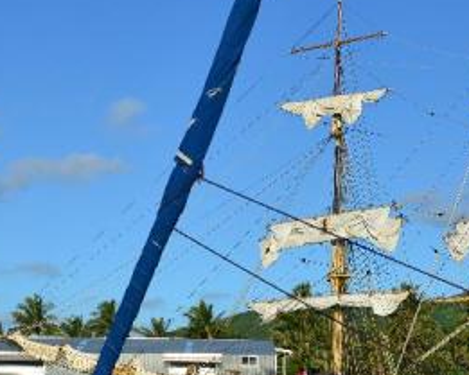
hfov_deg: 20.6
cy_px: 337
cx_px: 349
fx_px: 1277
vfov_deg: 16.5
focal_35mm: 92
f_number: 11
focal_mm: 32
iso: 200
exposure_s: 1/500
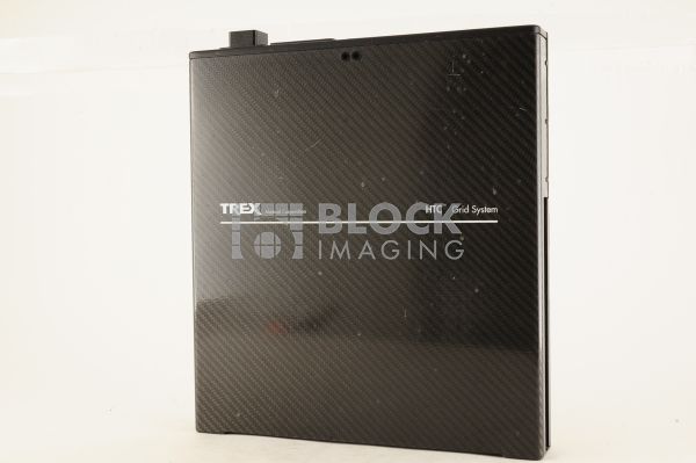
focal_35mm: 50
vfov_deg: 26.9
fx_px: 966
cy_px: 232
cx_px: 348
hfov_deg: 39.6
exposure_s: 1/125
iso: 1600
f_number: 13
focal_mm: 50
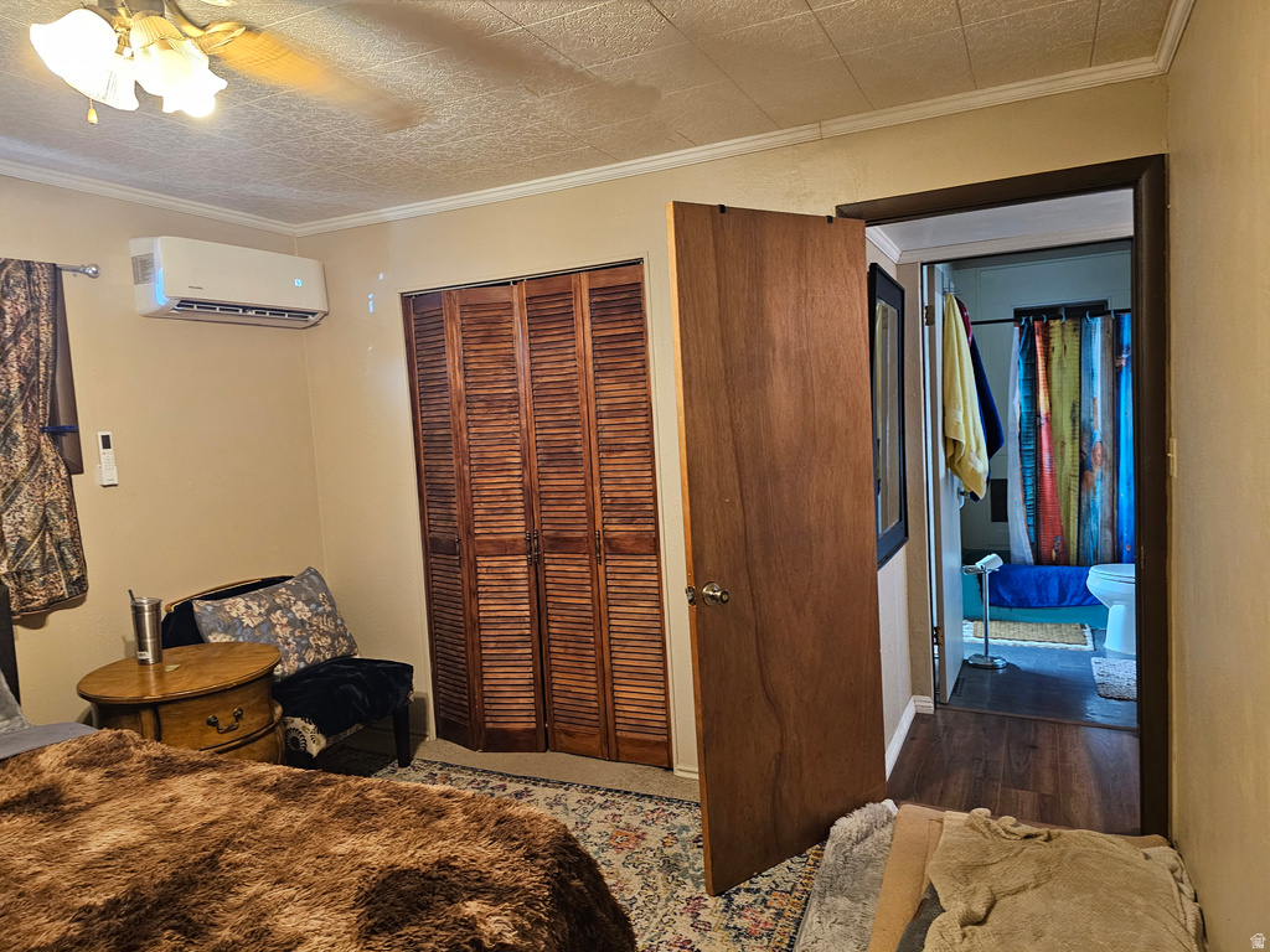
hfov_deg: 73.9
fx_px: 844
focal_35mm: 23
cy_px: 476
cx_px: 635
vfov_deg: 58.9
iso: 640
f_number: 1.7
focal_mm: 6.3
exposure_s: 1/30
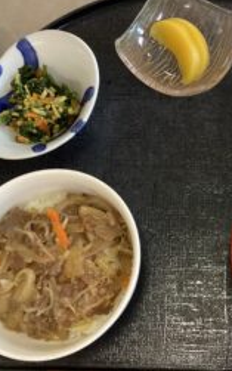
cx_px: 206
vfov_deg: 41.0
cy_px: 178
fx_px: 495
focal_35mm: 49
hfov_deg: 25.6
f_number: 2.4
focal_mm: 3.3
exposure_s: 1/40
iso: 400
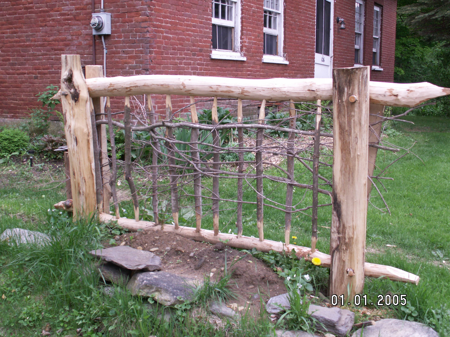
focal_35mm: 43
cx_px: 225
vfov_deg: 33.6
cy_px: 168
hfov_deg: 43.9
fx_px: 559
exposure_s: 1/40
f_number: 2.8
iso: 64
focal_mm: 7.2
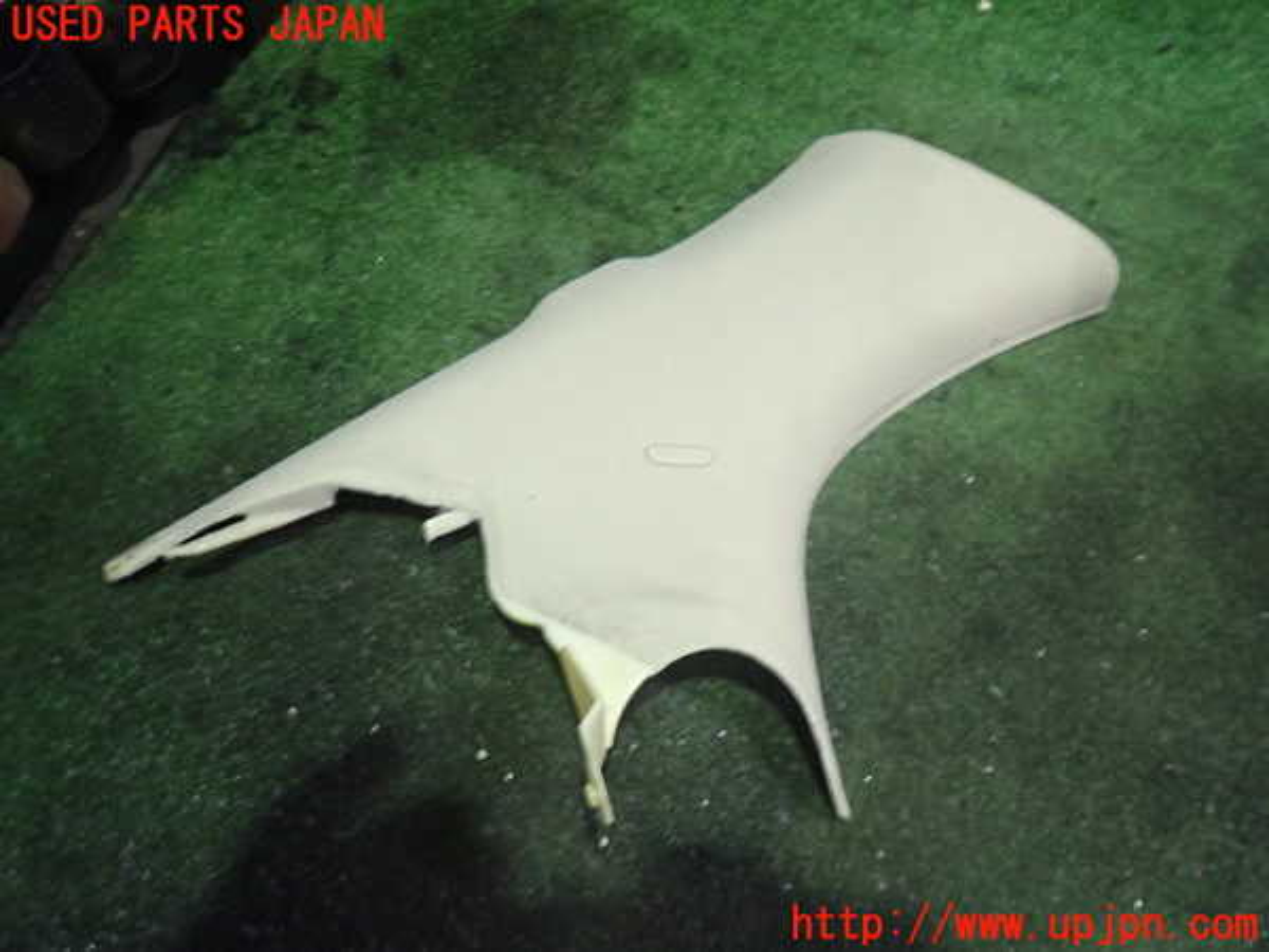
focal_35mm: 25
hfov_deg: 69.4
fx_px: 916
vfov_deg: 54.9
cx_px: 634
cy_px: 476
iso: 500
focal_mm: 4.5
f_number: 2
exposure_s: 1/30
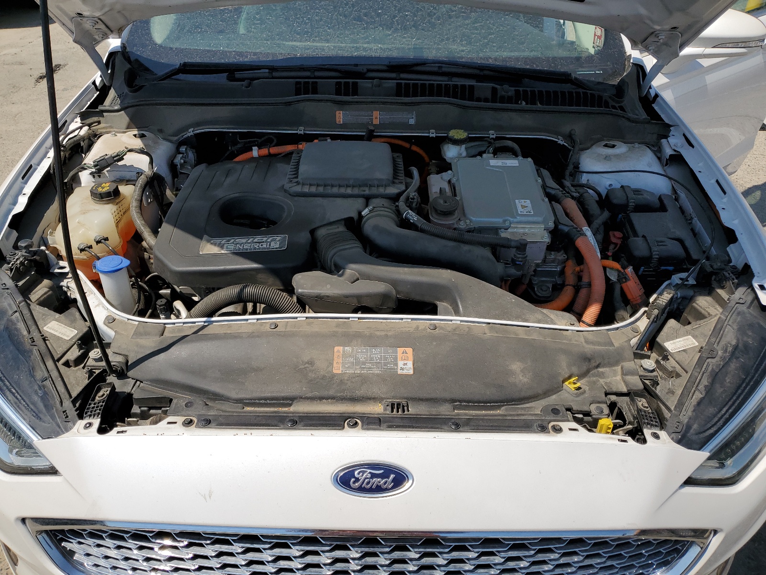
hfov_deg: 67.3
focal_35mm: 26
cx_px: 383
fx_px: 575
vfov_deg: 53.1
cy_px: 288
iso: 50
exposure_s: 1/5000
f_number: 1.5
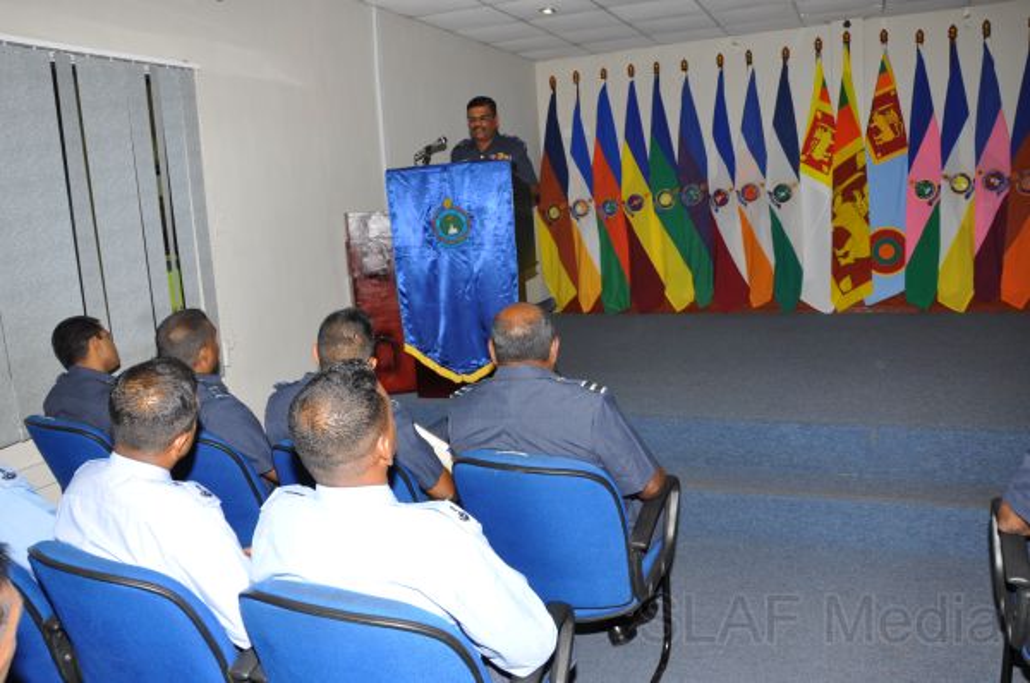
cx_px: 515
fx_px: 771
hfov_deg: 67.5
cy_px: 342
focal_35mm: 27
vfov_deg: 47.8
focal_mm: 18
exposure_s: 1/125
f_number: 8
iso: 200
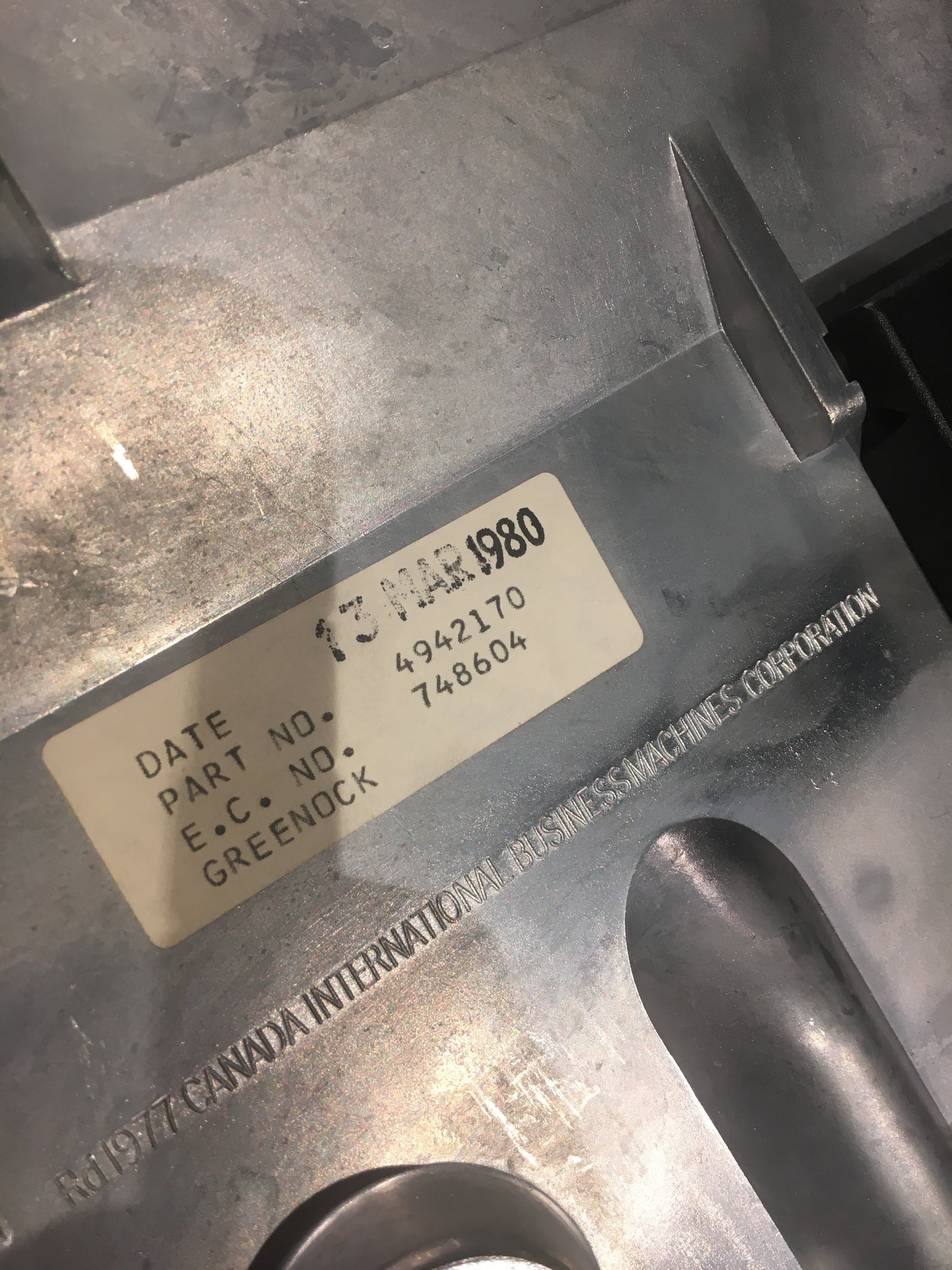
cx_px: 476
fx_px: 1063
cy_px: 635
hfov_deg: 48.2
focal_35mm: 29
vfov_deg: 61.7
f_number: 2.2
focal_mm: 4.15
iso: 64
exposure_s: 1/33
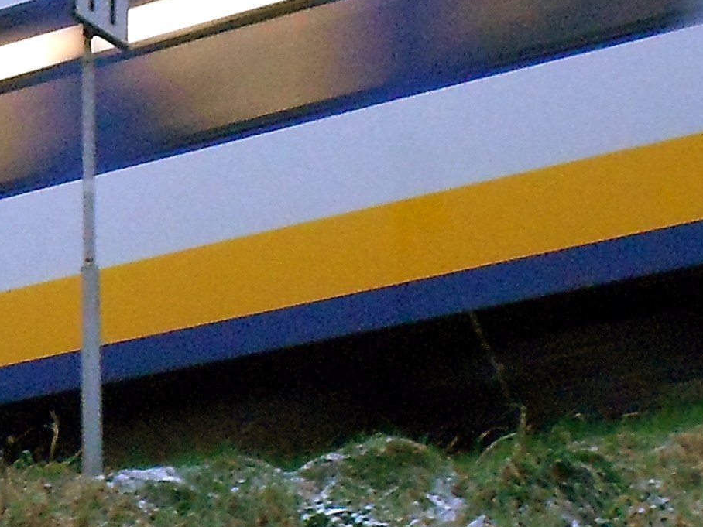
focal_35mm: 138
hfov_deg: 13.8
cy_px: 447
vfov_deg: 10.7
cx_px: -168
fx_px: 2803
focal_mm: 5.1
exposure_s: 1/30
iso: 400
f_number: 3.4
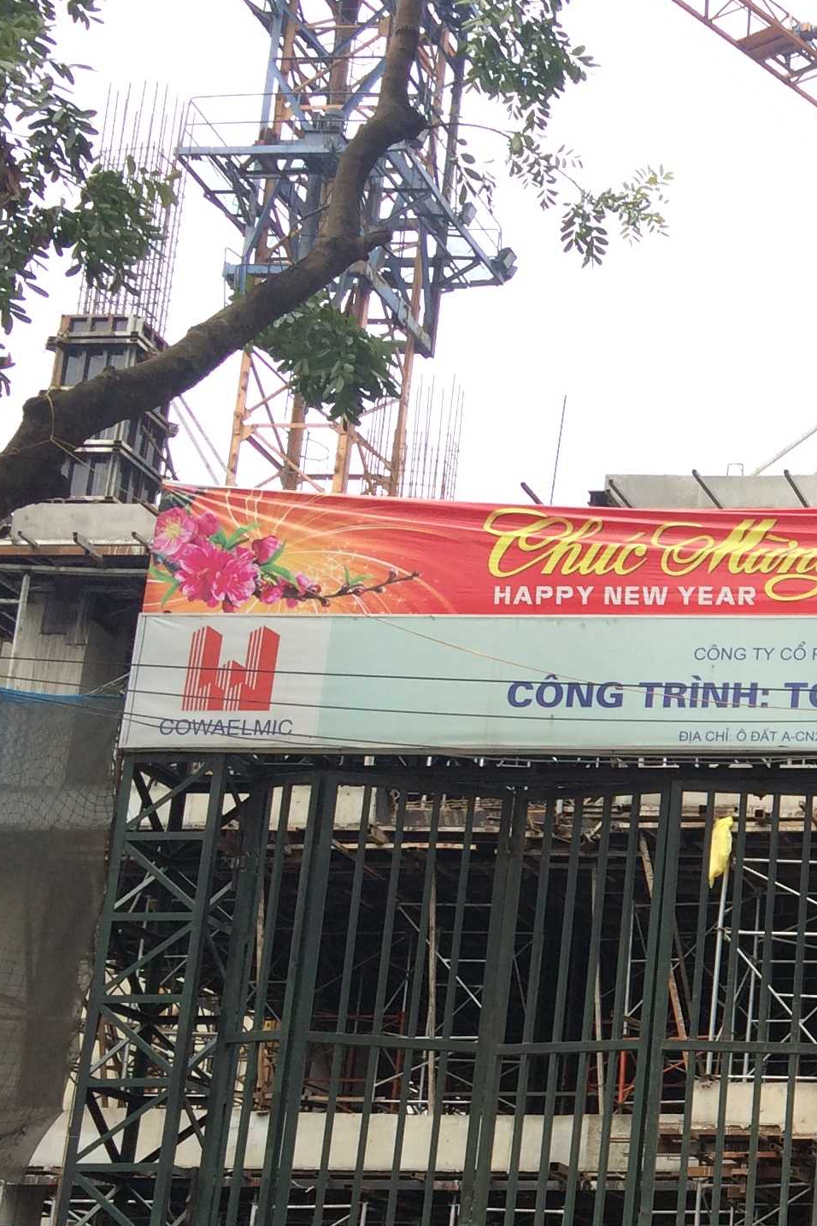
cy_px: 988
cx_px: 1307
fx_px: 2417
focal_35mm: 71
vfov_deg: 27.8
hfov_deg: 16.9
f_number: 2.2
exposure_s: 1/774
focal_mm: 4.12
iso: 32
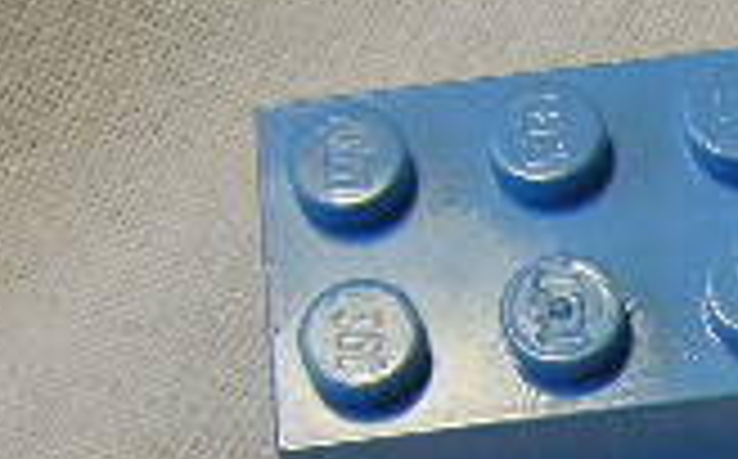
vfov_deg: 8.5
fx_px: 2993
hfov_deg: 13.2
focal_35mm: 149
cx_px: 1152
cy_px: 724
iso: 50
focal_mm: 6
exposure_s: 1/58.1
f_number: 2.9
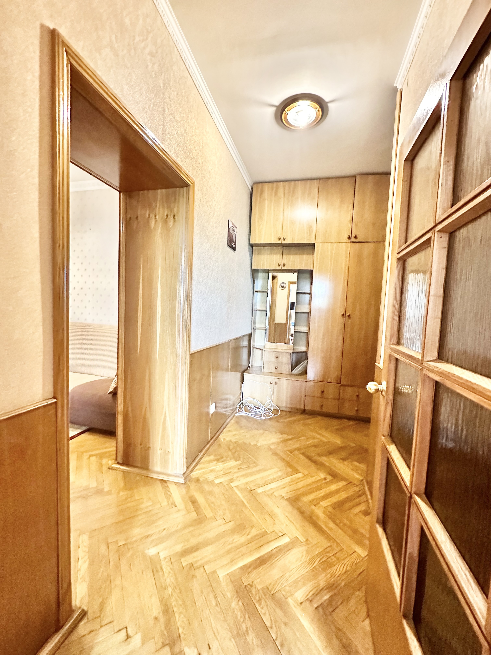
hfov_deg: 85.7
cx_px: 246
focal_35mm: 14
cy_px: 328
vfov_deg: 102.1
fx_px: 265
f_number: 2.2
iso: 1000
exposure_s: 1/50
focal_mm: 2.22
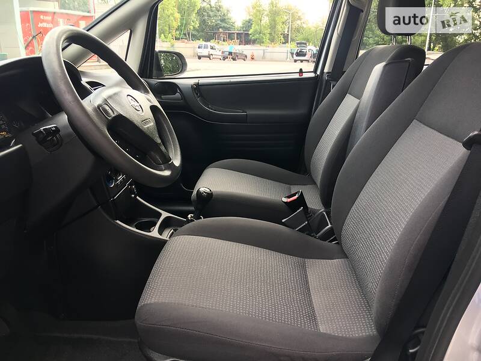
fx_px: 403
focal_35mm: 29
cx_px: 240
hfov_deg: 61.7
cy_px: 180
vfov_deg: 48.2
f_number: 2.2
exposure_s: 1/100
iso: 40
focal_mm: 4.2
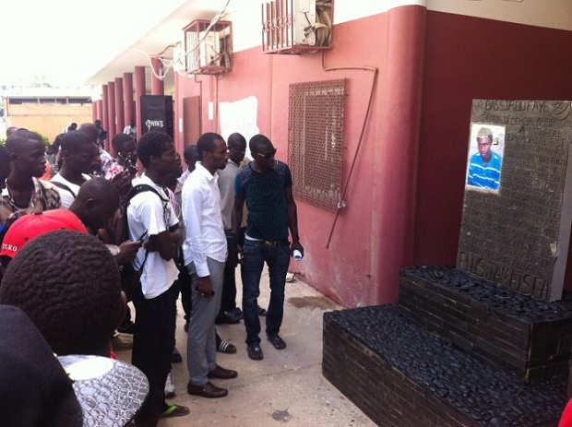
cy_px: 214
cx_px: 286
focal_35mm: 35
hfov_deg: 52.7
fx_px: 577
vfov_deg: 40.6
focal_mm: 3.85
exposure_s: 1/164
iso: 80
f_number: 2.8
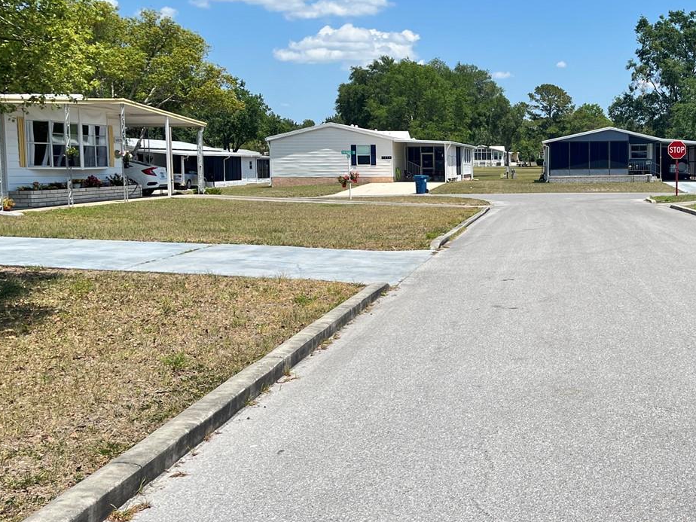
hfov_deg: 40.5
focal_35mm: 45
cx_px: 546
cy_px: 221
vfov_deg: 32.1
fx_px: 905
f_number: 1.6
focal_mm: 5.1
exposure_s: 1/2825
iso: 50
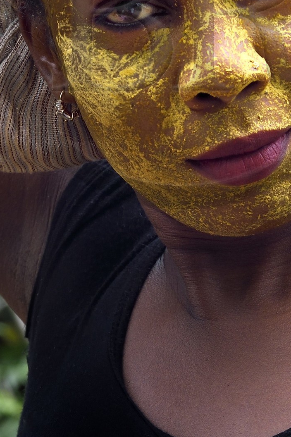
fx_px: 1929
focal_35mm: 159
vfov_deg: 12.8
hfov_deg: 8.6
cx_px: 182
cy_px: 15
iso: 400
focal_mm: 70
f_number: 9
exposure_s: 1/250
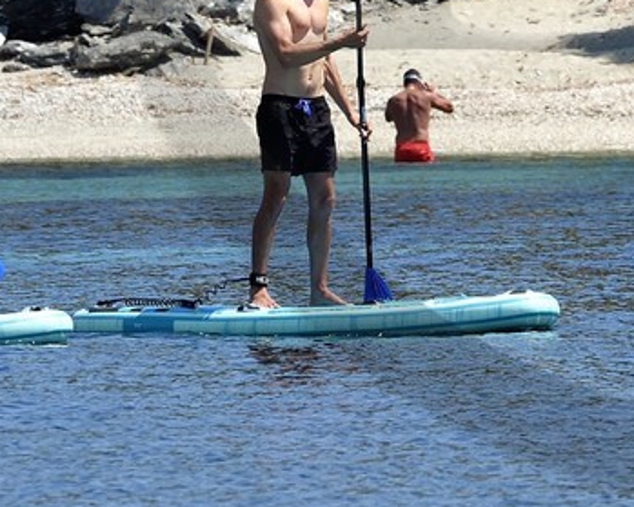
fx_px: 16151
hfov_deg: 2.2
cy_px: -246
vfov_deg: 1.8
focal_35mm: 861
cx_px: 805
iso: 200
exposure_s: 1/500
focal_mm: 200
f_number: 7.1
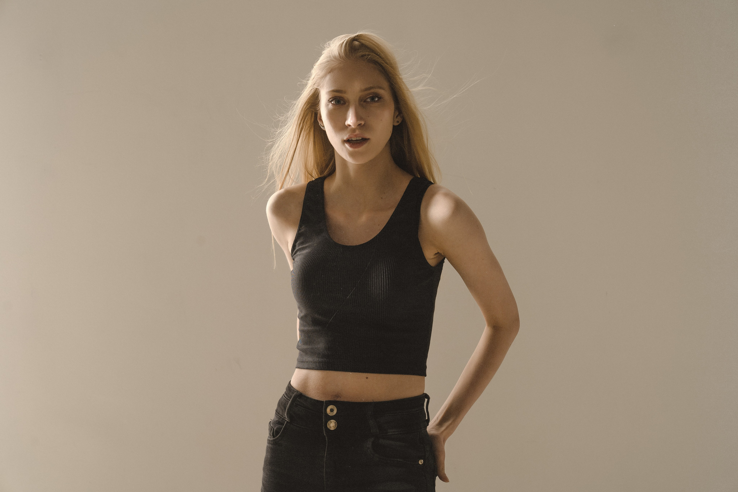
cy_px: 246
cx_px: 369
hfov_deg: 31.4
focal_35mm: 64
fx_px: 1312
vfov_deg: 21.2
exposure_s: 1/125
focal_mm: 64
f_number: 6.3
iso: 50
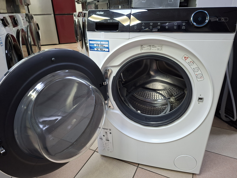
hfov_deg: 73.9
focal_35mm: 23
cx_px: 118
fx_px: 157
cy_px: 89
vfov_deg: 58.9
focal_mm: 5.54
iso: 250
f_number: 1.8
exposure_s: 1/50
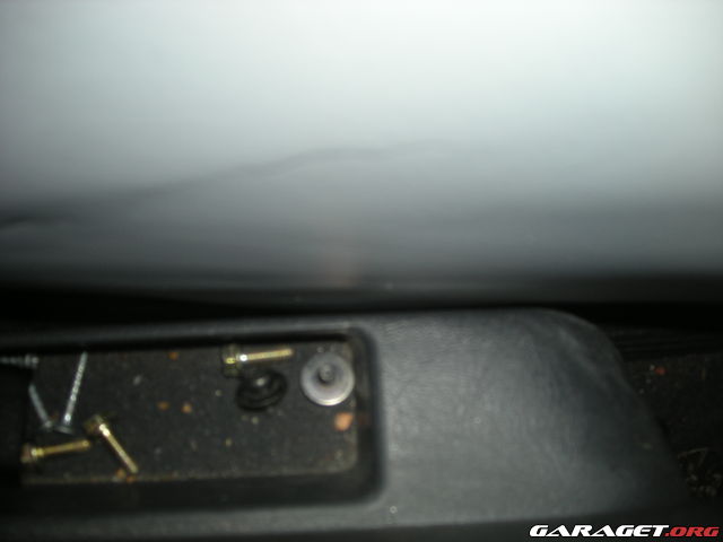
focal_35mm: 35
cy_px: 271
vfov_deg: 40.7
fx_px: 731
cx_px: 362
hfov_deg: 52.6
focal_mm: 5.7
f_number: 2.8
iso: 50
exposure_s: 1/60
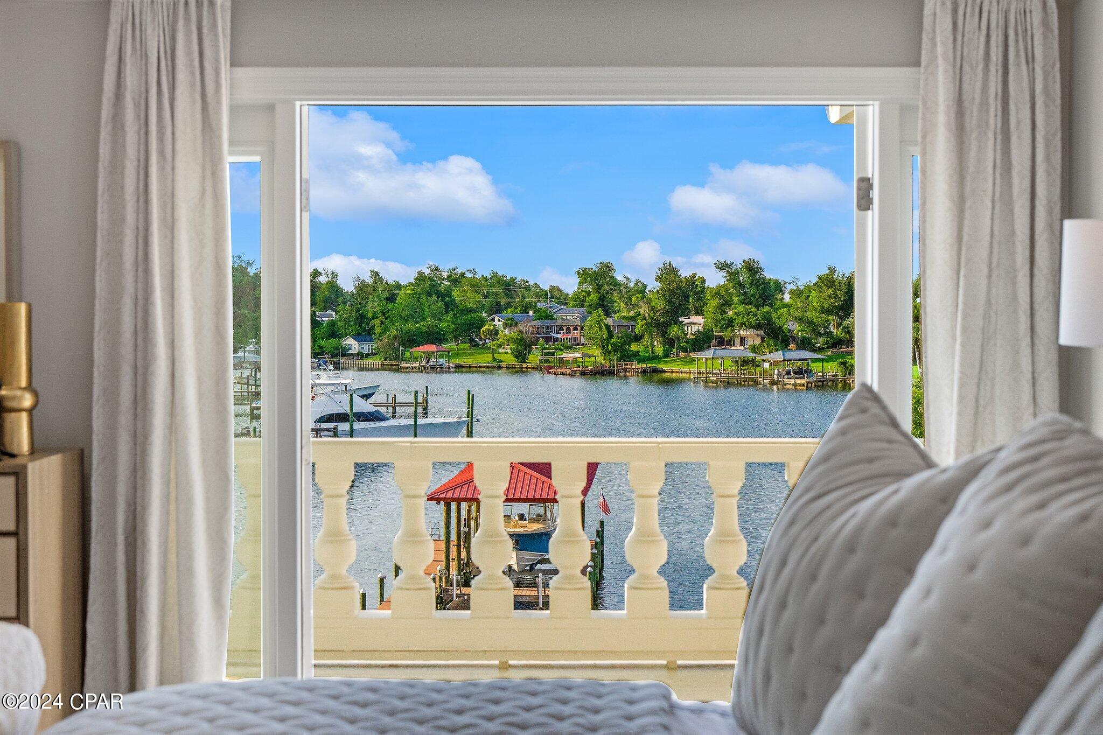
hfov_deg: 38.2
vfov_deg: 26.0
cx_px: 552
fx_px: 1593
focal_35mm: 52
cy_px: 368
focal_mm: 35
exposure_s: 1/320
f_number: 4
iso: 500
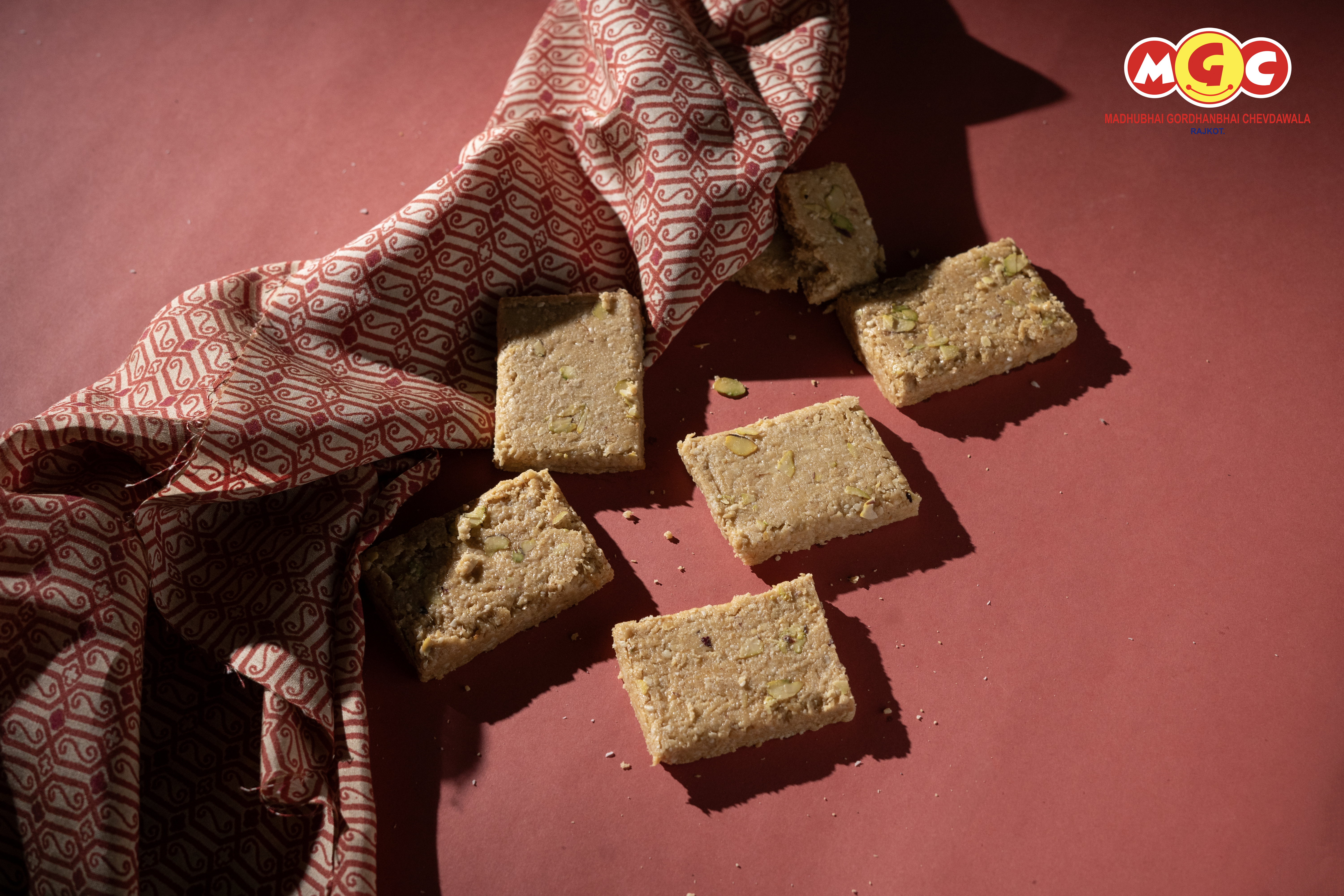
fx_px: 1867
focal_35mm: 50
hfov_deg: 39.6
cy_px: 448
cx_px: 672
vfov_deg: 27.0
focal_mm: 50
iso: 800
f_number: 5.6
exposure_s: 1/160
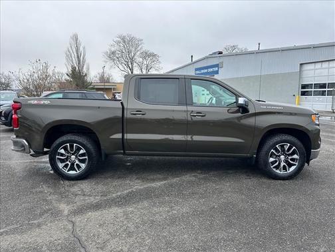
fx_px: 232
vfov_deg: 56.8
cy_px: 126
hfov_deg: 71.6
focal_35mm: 24
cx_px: 168
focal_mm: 6.86
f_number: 1.78
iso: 80
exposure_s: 1/894
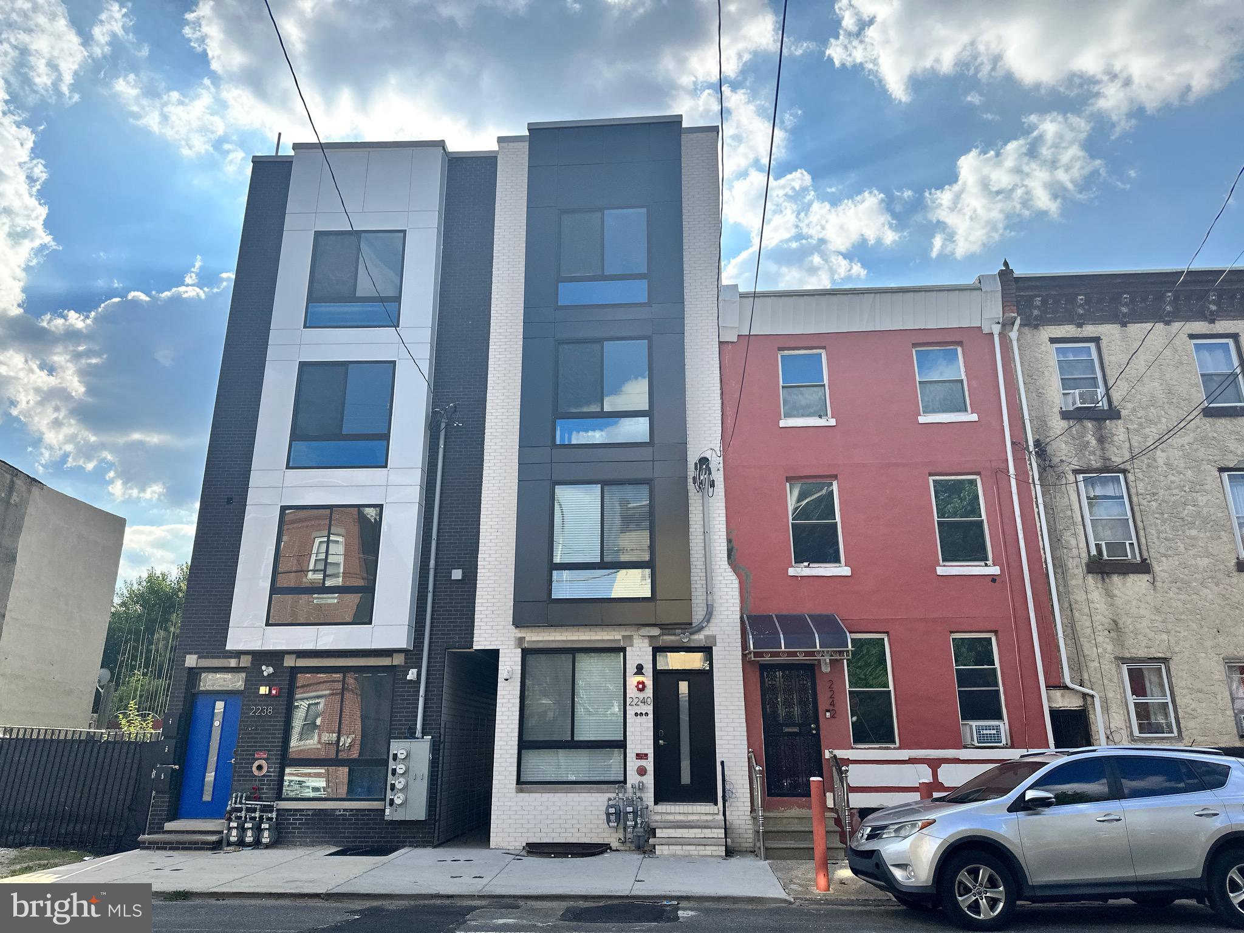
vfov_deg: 56.8
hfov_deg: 71.6
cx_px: 622
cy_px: 466
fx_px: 862
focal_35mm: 24
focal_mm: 6.86
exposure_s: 1/3861
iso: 80
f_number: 1.78
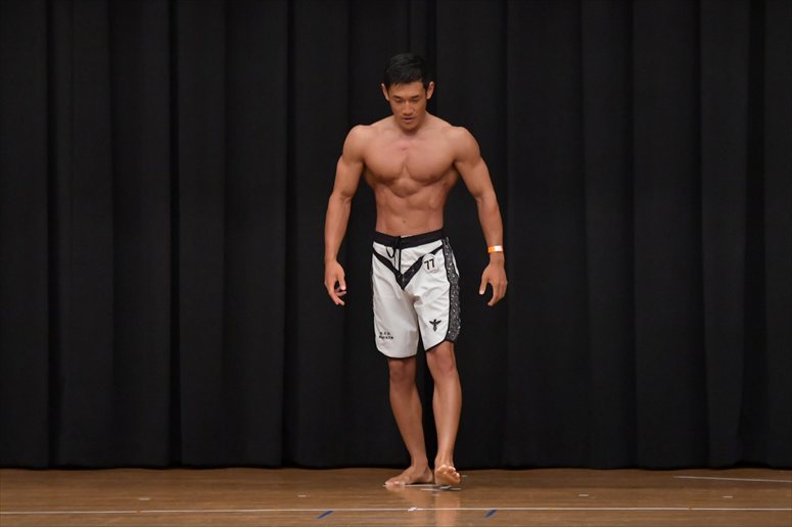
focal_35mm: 255
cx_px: 396
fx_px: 5607
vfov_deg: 5.4
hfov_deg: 8.1
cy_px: 264
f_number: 5.6
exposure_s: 1/400
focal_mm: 170
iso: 6400
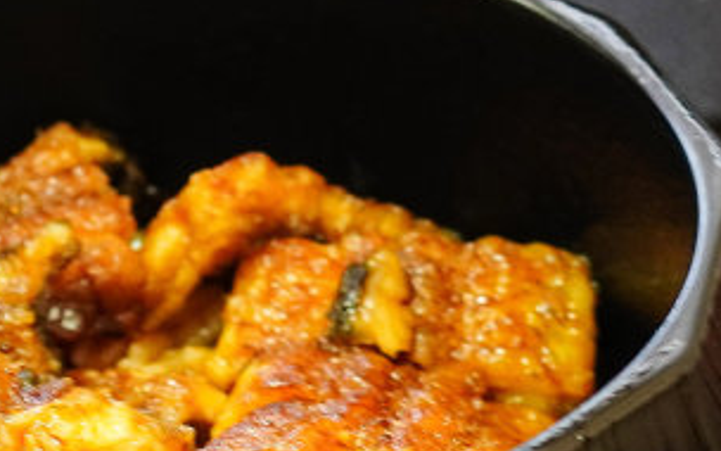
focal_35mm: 282
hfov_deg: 7.4
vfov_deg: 4.6
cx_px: 1010
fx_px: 5535
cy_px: 1081
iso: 640
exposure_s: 1/15
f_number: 4.5
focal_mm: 35
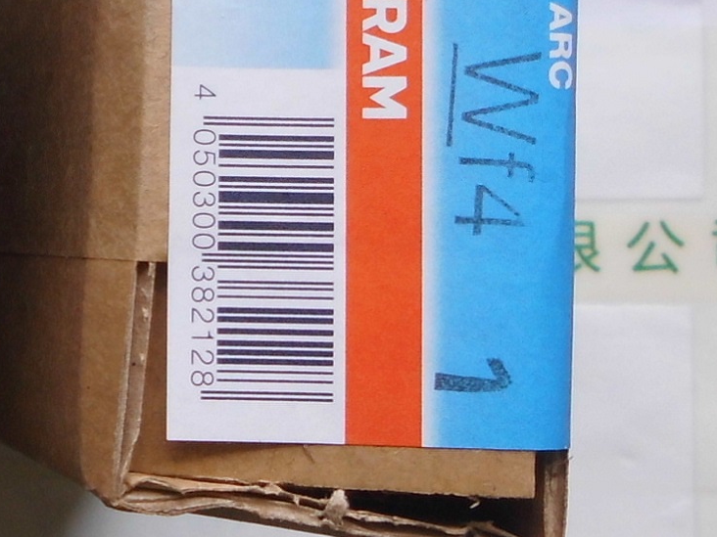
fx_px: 2237
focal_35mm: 108
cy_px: 190
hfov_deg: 17.1
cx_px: -219
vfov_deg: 13.7
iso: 100
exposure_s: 1/112
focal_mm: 5.5
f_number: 3.5
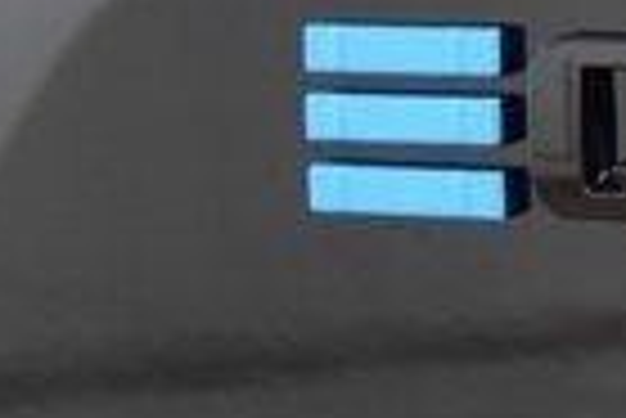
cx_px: 982
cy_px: 151
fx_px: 7468
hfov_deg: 4.8
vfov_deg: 3.2
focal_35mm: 429
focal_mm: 62
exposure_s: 1/30
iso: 1600
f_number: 4.5
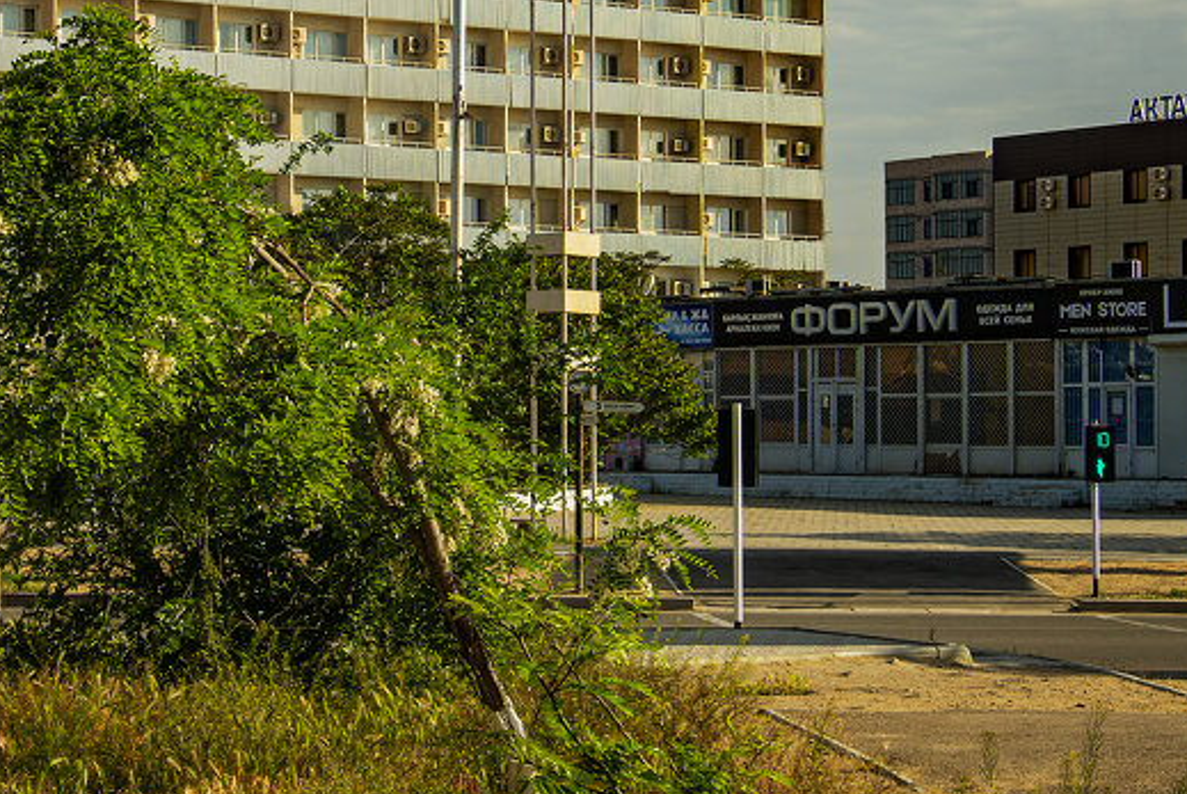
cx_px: 430
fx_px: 3432
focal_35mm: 104
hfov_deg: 19.6
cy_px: 200
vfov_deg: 13.1
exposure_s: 1/125
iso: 100
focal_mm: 45
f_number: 11
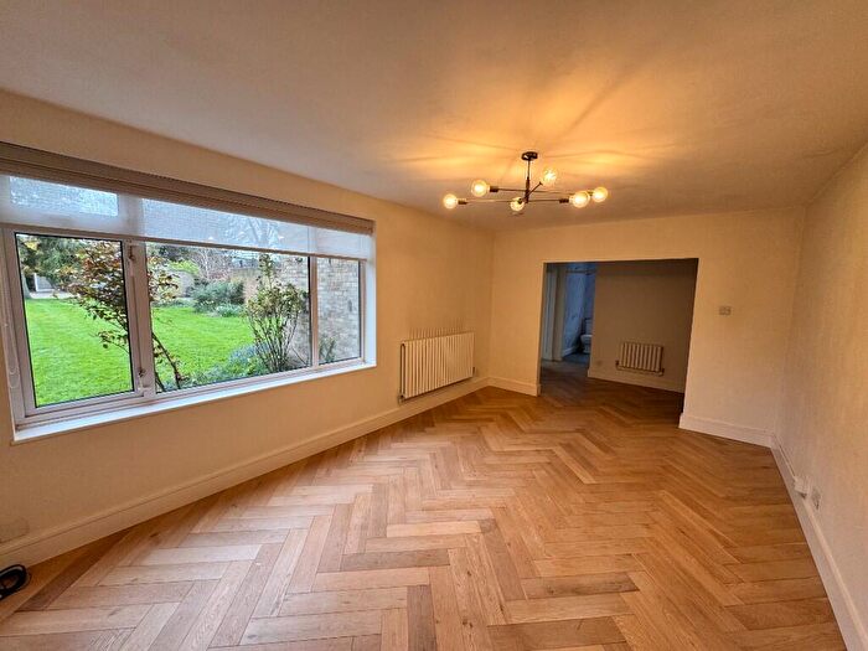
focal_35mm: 14
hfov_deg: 102.1
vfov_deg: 85.7
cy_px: 326
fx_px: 351
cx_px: 434
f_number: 2.2
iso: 80
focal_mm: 2.22
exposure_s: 1/99
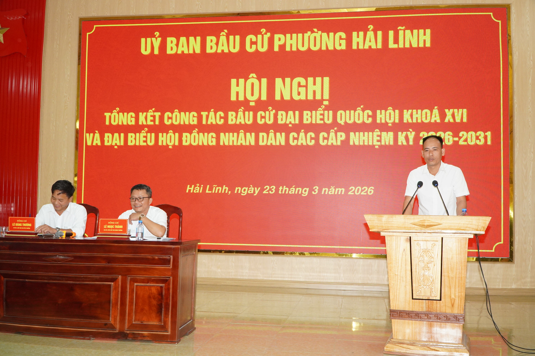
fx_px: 512
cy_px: 178
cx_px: 268
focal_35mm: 34
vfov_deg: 38.3
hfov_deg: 55.1
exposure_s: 1/60
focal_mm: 23
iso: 2000
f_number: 9
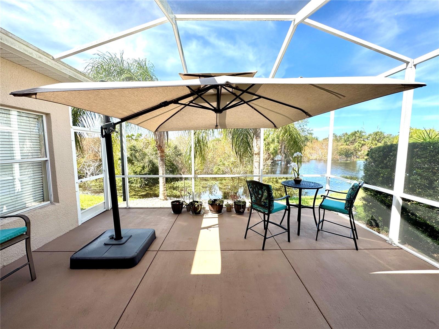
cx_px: 220
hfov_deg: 102.1
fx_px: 178
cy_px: 164
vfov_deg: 85.7
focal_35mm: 14
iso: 40
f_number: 2.2
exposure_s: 1/405
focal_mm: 2.22
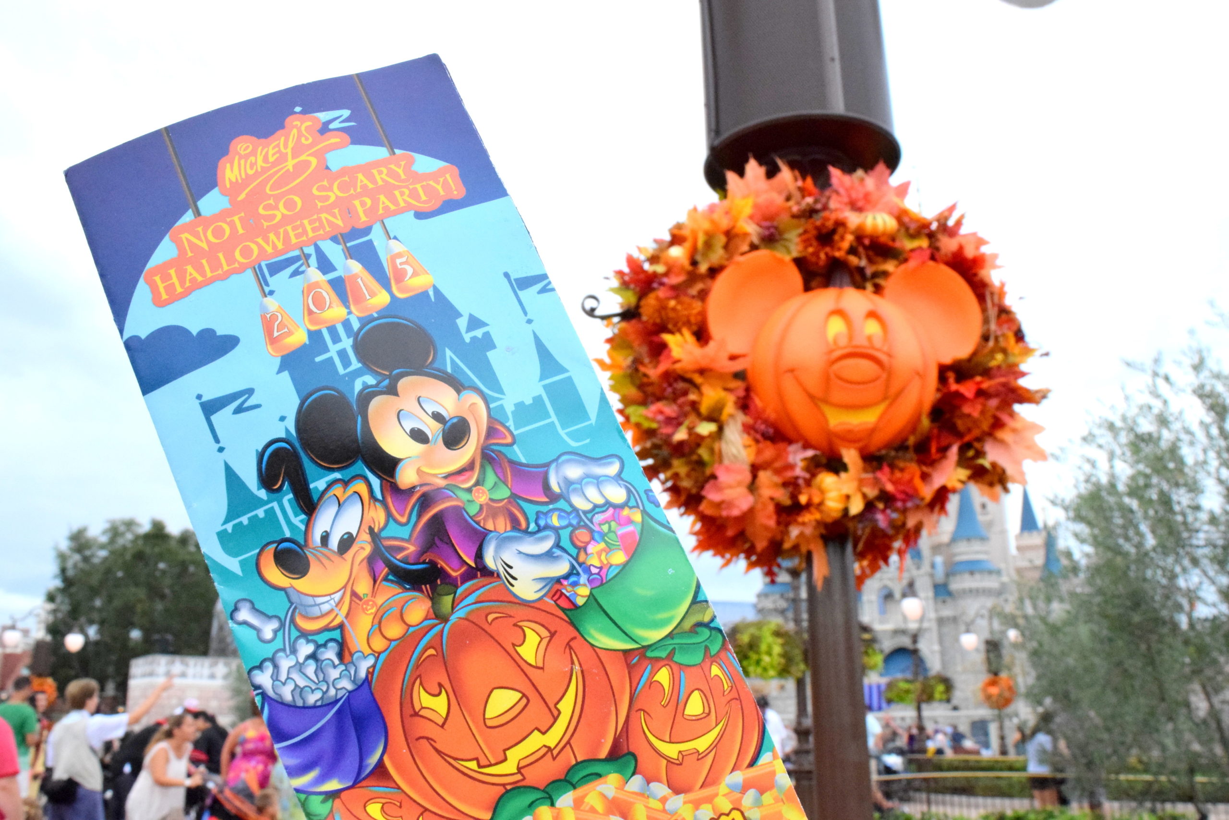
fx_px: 1076
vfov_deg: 41.7
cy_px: 410
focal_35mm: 32
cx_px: 614
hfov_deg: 59.5
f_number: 14
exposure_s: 1/800
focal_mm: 21
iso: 3200
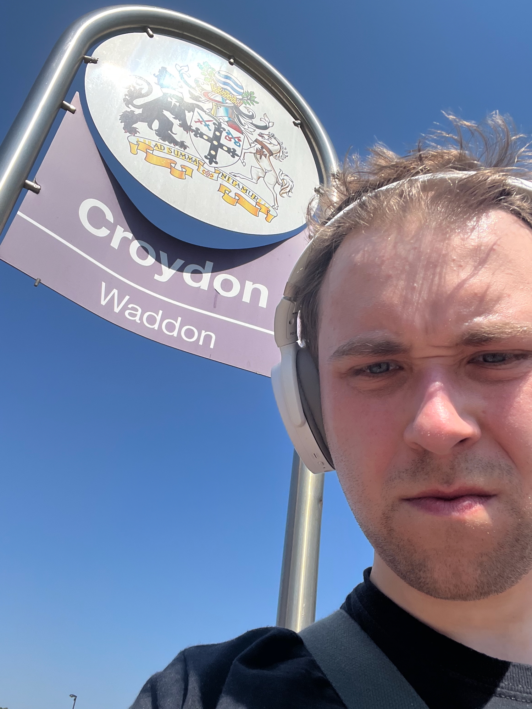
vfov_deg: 60.0
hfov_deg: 46.8
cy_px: 354
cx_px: 266
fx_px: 615
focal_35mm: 30
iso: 32
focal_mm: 2.71
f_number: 2.2
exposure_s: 1/557
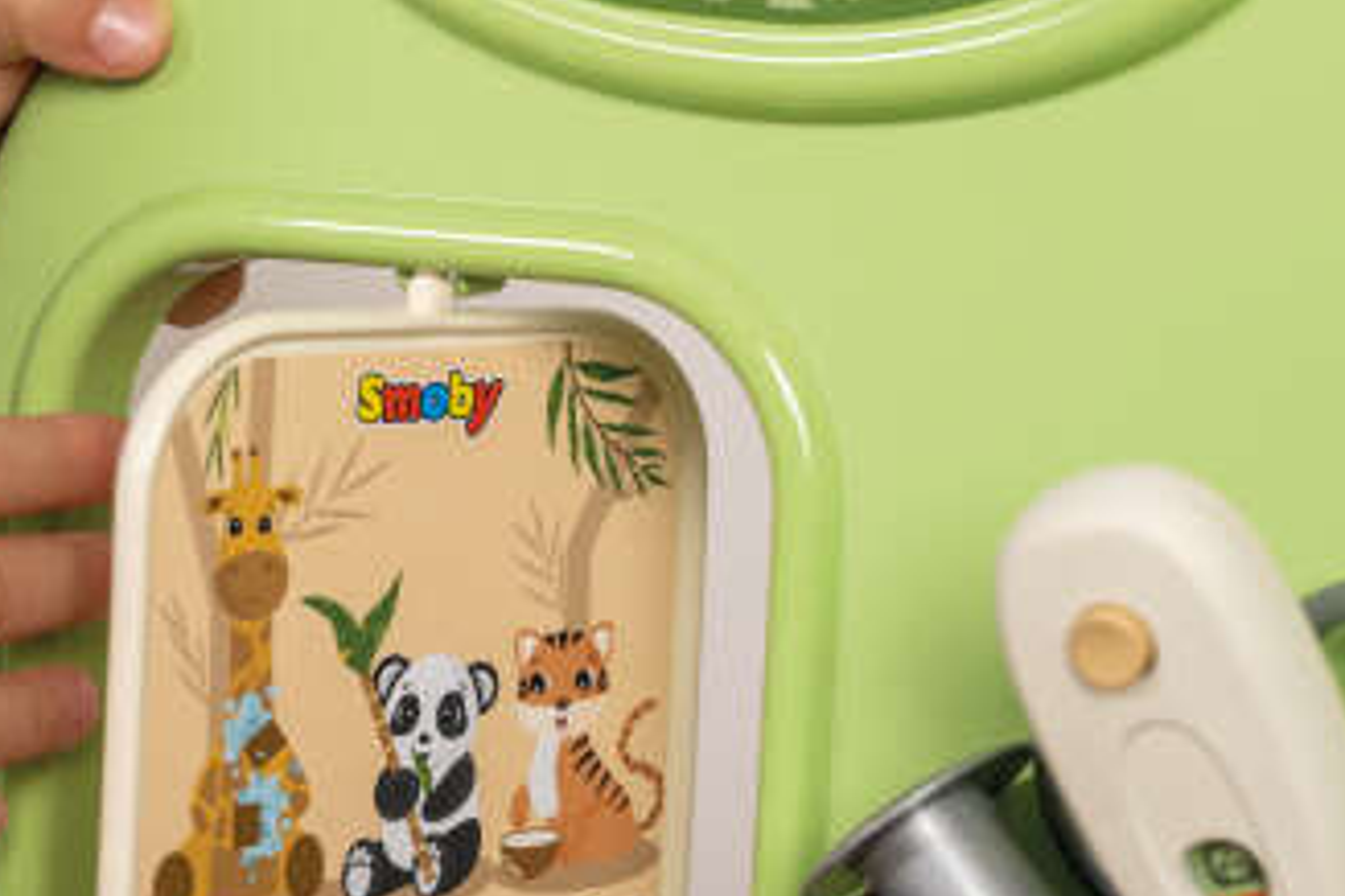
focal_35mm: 154
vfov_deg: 8.9
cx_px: 304
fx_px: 5753
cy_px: 654
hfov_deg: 13.3
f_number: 8
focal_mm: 70
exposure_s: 1/125
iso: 100
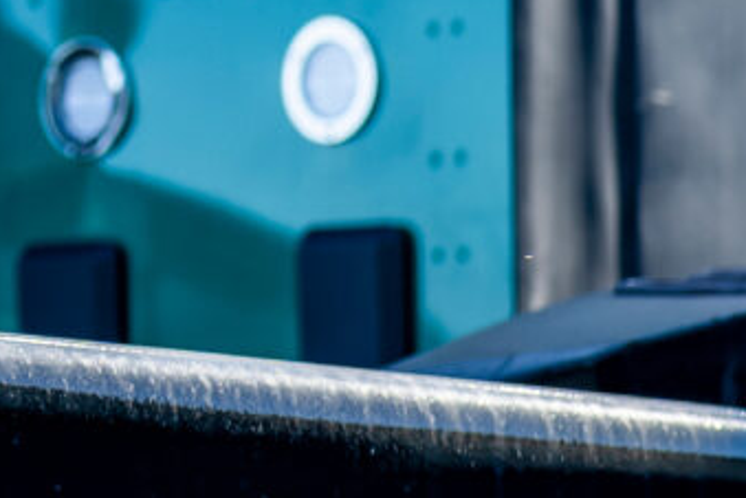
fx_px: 5470
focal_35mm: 264
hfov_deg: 6.6
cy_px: 1043
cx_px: 2757
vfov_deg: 5.1
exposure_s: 1/160
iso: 64
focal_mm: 35
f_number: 4.5
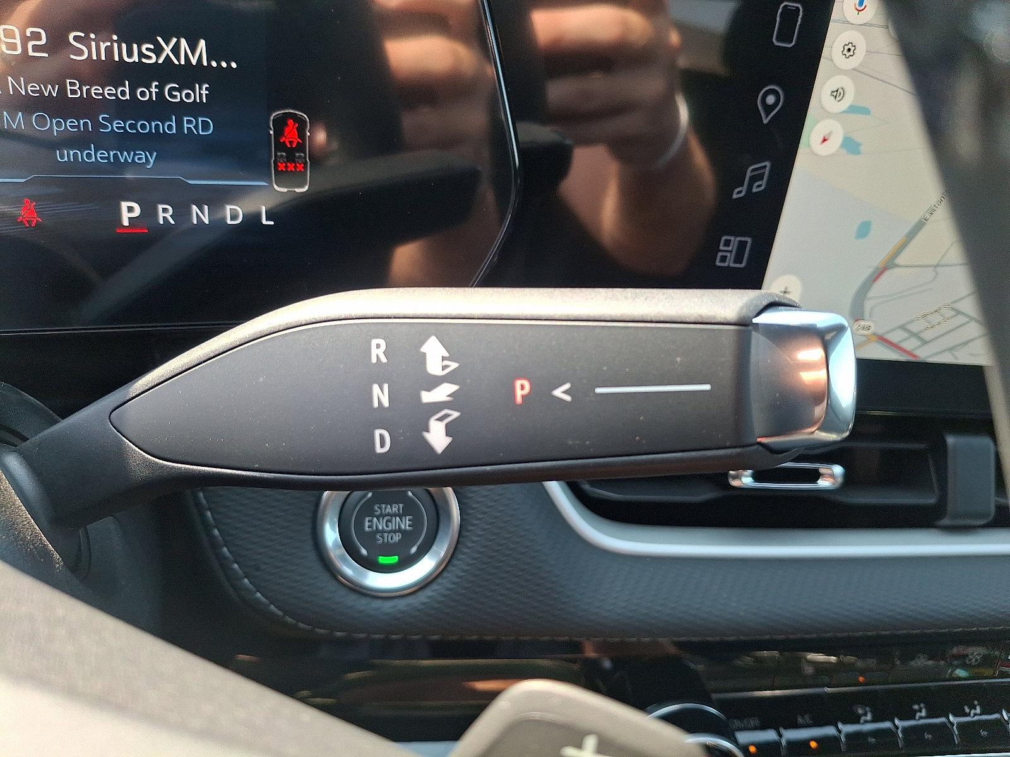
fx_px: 729
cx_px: 505
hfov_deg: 69.4
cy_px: 378
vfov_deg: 54.9
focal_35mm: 25
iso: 30
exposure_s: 1/135
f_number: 1.8
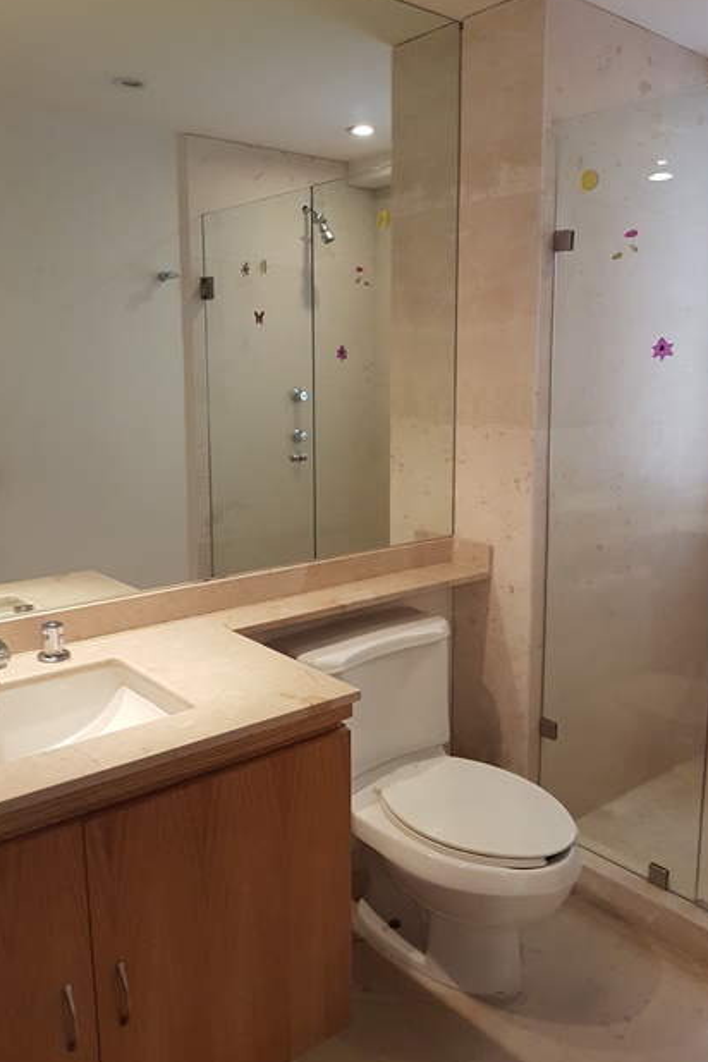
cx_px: 376
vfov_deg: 65.5
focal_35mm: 28
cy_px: 524
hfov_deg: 46.4
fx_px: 826
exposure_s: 1/40
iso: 160
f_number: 1.7
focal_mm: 4.2
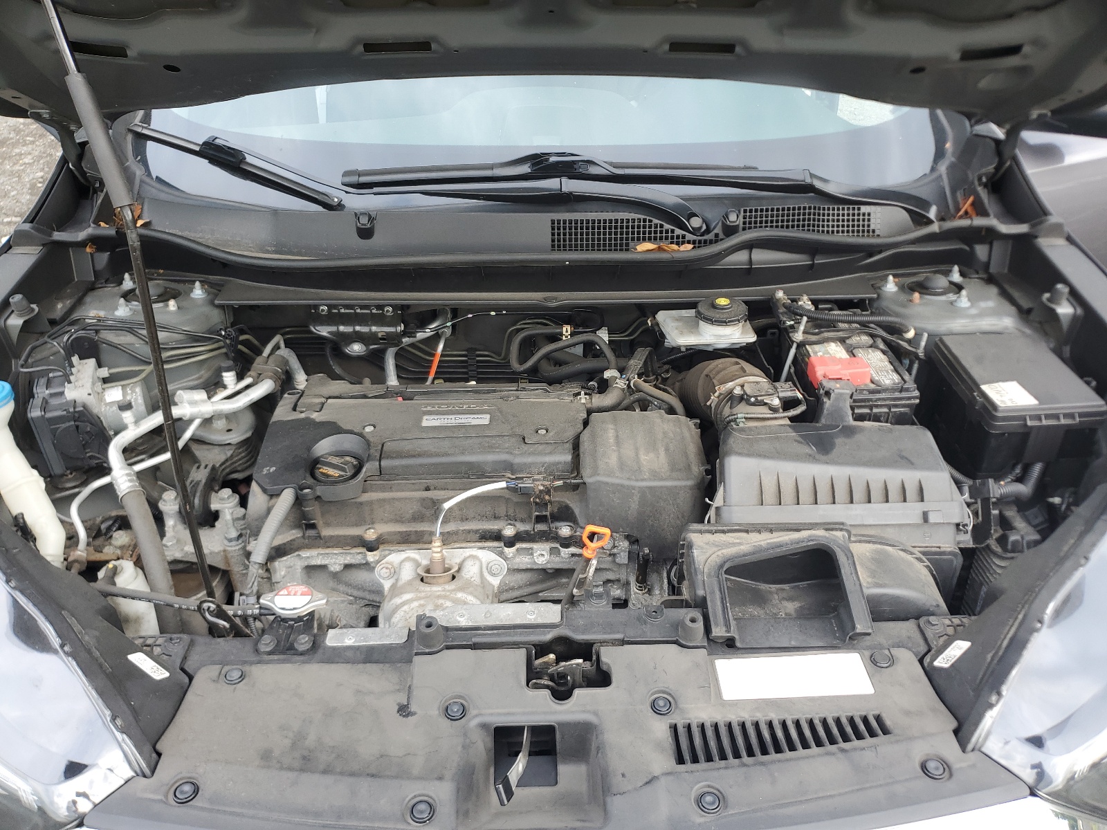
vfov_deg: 53.1
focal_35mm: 26
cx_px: 554
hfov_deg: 67.3
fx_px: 831
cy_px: 415
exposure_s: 1/192
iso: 50
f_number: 1.5
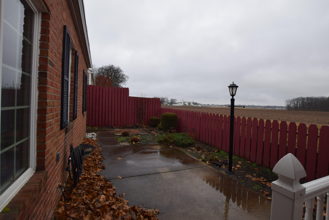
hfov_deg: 96.7
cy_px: 108
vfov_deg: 73.8
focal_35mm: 16
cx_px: 163
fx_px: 146
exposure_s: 1/200
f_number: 7.1
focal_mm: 10
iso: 400
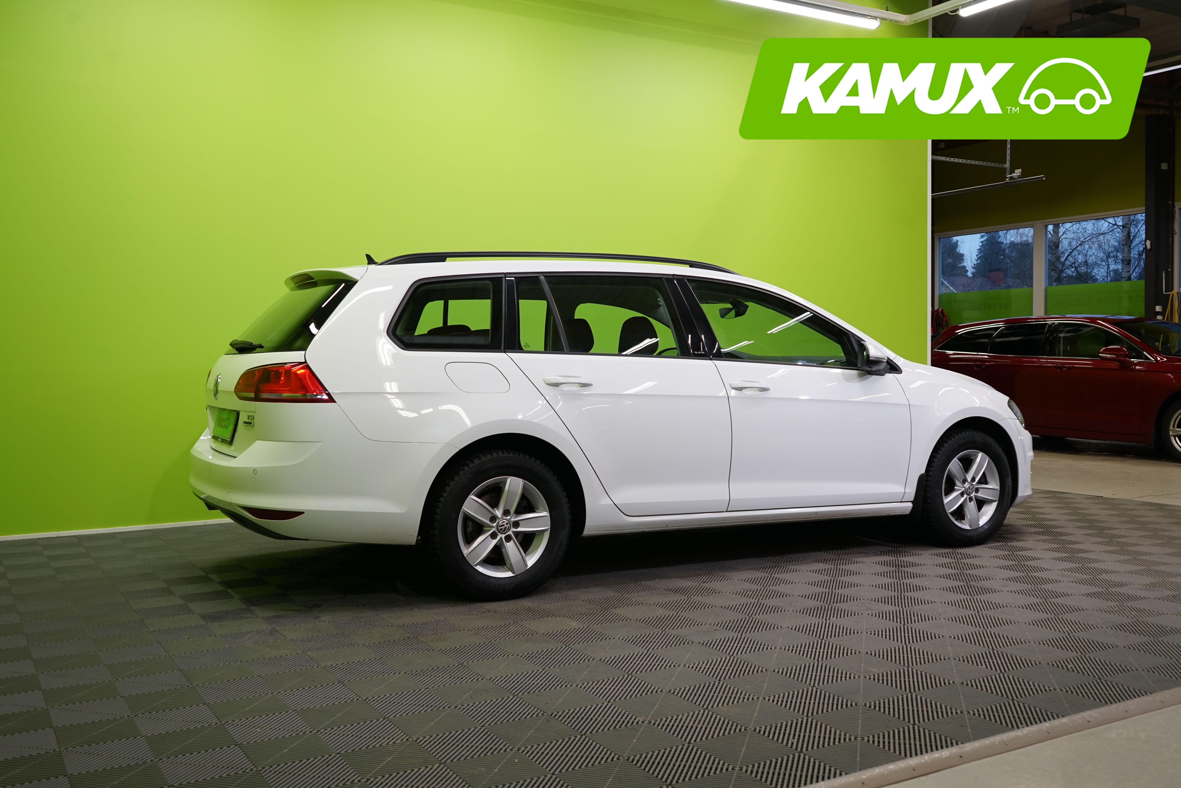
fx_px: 1082
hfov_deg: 57.2
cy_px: 394
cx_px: 590
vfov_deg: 40.0
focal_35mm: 33
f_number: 5.6
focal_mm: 33
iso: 500
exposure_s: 1/40
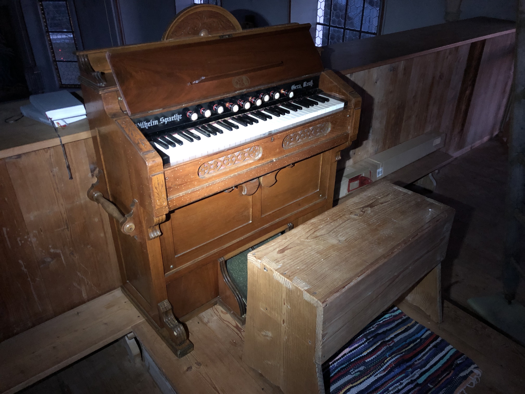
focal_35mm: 28
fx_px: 425
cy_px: 197
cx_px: 262
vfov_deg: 49.7
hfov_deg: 63.4
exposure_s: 1/4
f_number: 1.8
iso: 160
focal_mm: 4
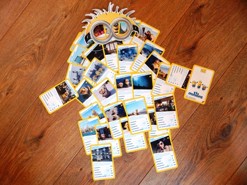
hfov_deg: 76.4
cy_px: 92
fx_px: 157
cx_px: 124
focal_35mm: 22
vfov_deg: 61.1
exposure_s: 1/20
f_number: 3
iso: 400
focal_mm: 4
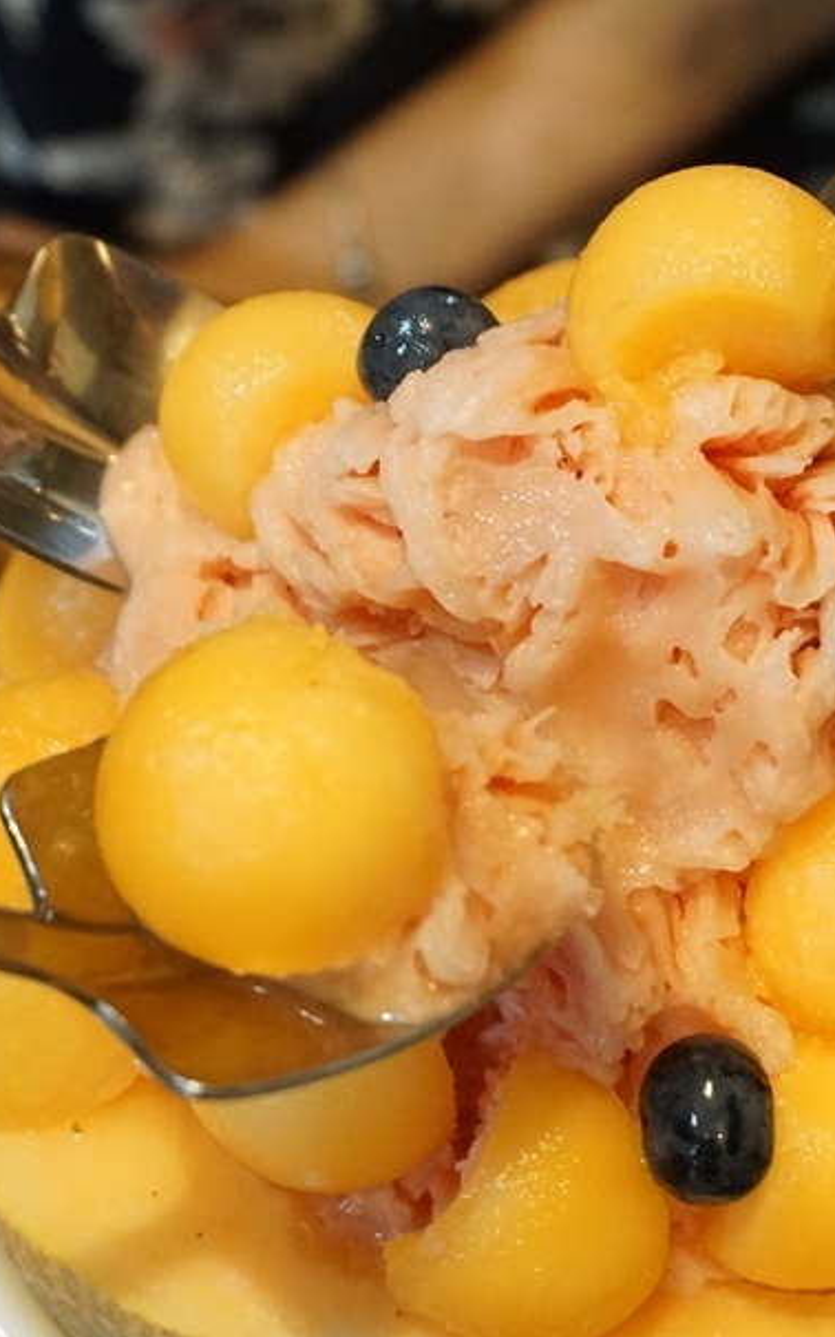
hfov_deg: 18.5
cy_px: 609
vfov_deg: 29.4
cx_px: 623
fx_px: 2544
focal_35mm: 70
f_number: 4.5
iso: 2500
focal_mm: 27
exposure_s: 1/60
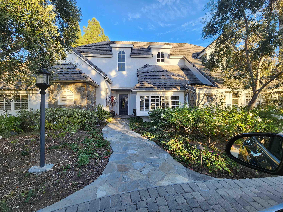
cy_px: 106
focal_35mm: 13
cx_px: 142
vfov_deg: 89.9
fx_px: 106
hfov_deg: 106.2
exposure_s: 1/247
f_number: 2.2
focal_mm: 2.2
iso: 50
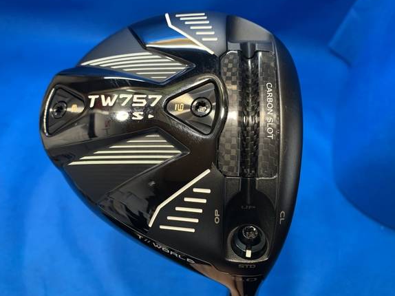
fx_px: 331
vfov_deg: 48.2
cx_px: 193
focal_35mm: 29
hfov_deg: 61.7
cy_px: 145
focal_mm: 4.25
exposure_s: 1/60
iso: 125
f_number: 1.8
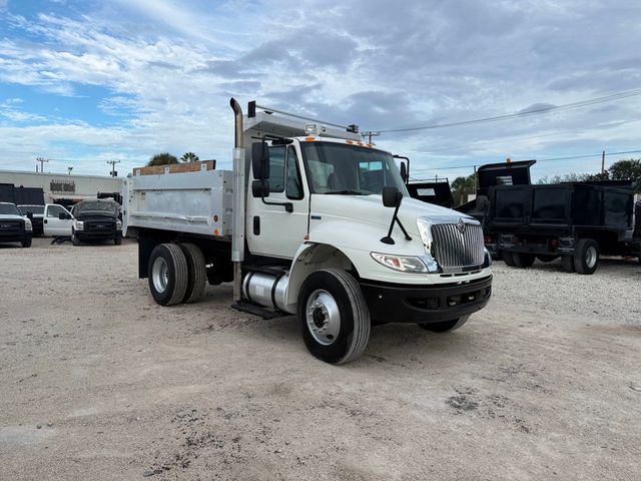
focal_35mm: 24
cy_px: 240
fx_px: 444
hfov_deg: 71.6
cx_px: 320
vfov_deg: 56.8
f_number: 1.78
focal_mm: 6.76
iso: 80
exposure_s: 1/2801
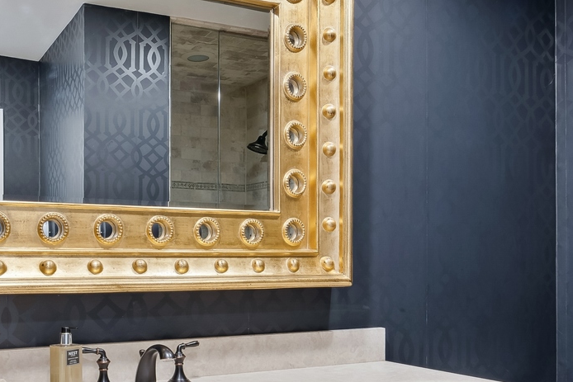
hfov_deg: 52.5
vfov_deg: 37.4
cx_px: 156
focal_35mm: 35
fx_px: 557
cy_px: 260
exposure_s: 1/2
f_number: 9
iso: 200
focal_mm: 10
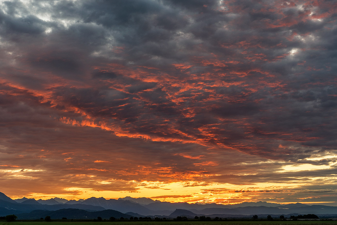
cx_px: 132
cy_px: 116
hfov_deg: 34.4
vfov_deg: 23.4
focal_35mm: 58
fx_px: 543
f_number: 13
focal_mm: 38
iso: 100
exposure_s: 1/6
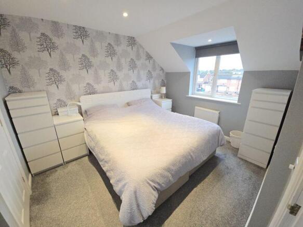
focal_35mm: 13
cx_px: 152
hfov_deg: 106.2
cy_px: 114
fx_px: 114
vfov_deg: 89.9
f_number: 2.2
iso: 320
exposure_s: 1/50
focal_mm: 2.2
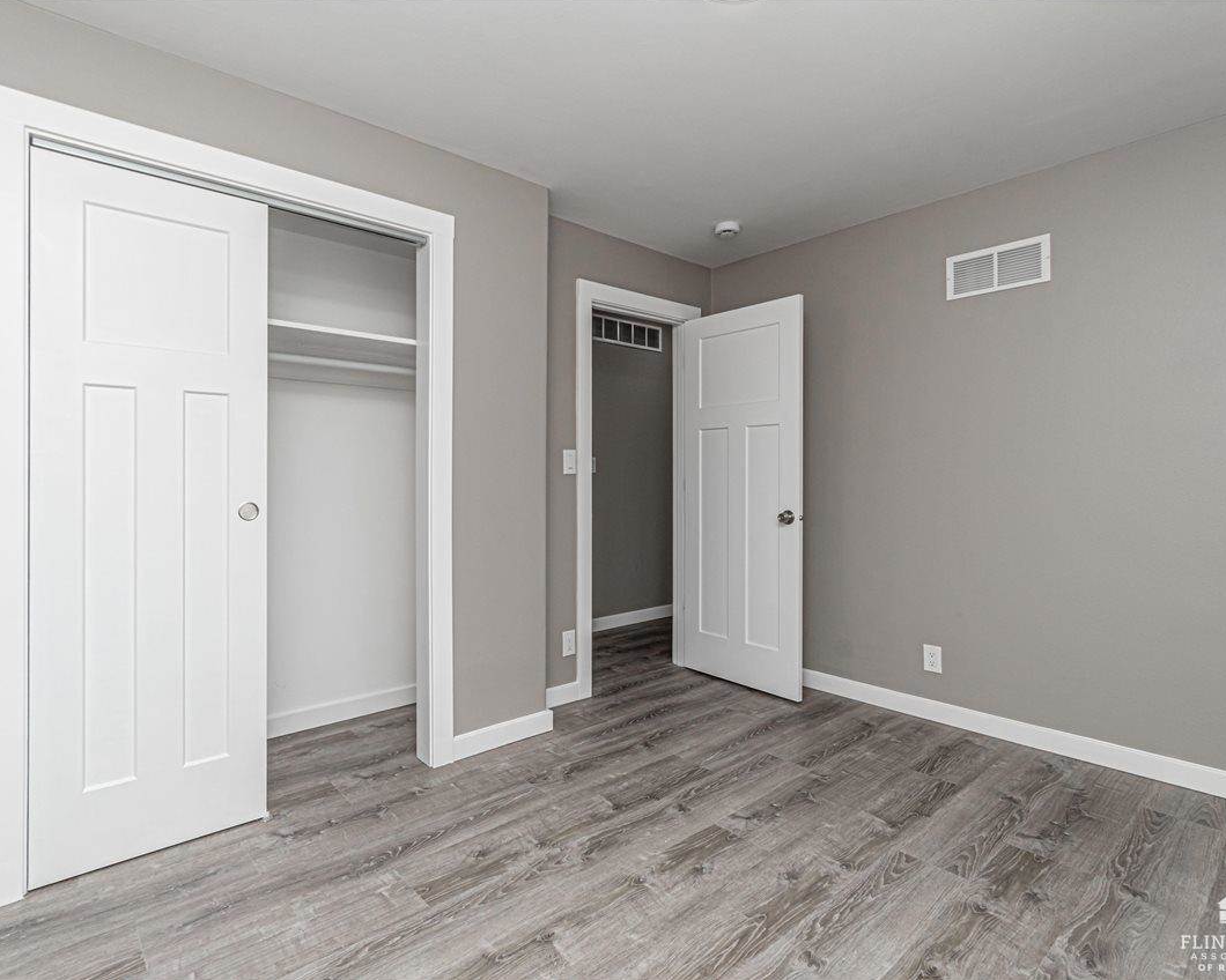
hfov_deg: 89.5
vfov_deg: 77.0
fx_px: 617
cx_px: 573
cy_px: 488
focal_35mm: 17
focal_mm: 10
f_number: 10
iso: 500
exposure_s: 1/60
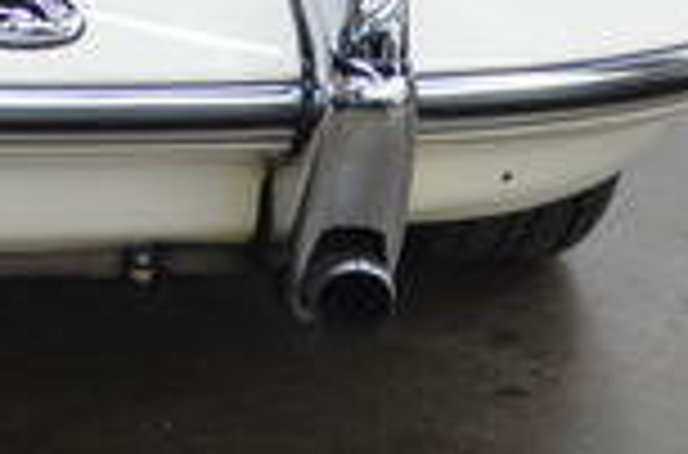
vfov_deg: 7.3
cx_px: -153
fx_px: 3448
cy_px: -414
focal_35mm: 181
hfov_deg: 11.2
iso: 560
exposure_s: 1/60
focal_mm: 24
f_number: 4
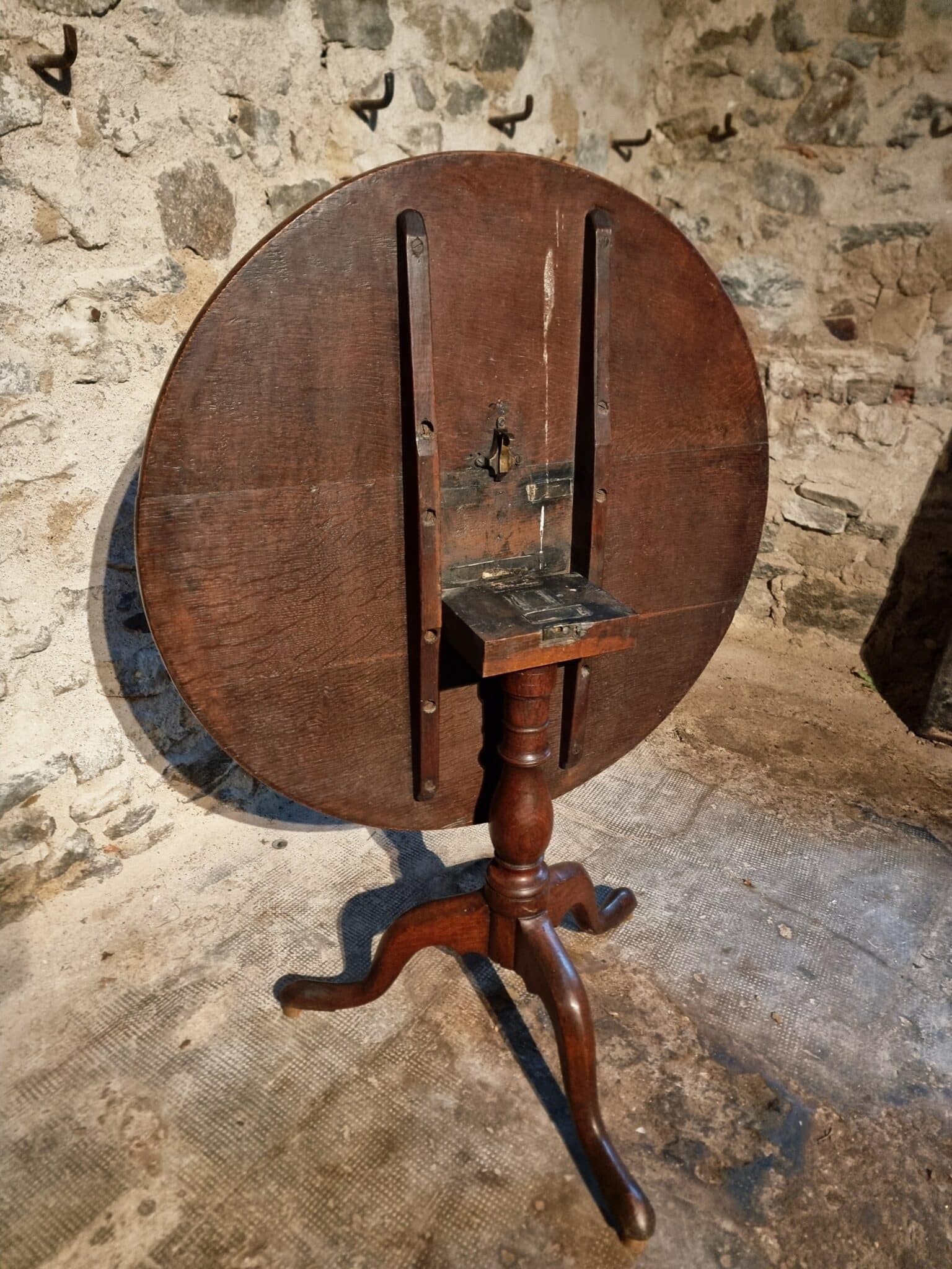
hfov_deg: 56.8
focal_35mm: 24
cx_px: 476
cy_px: 634
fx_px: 880
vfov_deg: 71.6
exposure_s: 1/25
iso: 800
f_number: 1.8
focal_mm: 6.7
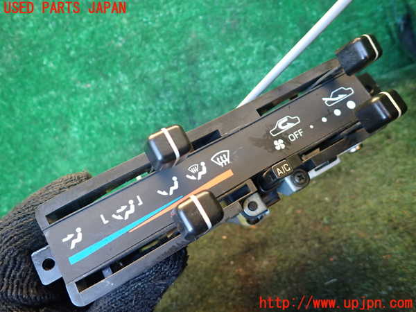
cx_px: 208
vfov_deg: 54.9
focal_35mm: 25
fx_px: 300
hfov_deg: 69.4
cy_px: 156
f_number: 2
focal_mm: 4.5
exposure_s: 1/30
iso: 320
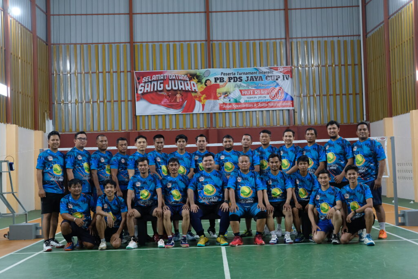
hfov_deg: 37.5
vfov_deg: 25.5
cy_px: 140
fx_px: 615
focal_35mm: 53
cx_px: 209
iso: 2000
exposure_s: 1/80
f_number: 4
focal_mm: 35
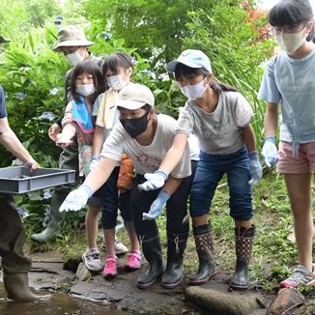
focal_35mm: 43
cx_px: 173
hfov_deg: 39.1
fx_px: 443
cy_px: 157
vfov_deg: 39.2
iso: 1250
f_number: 8
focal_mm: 22
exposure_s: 1/250
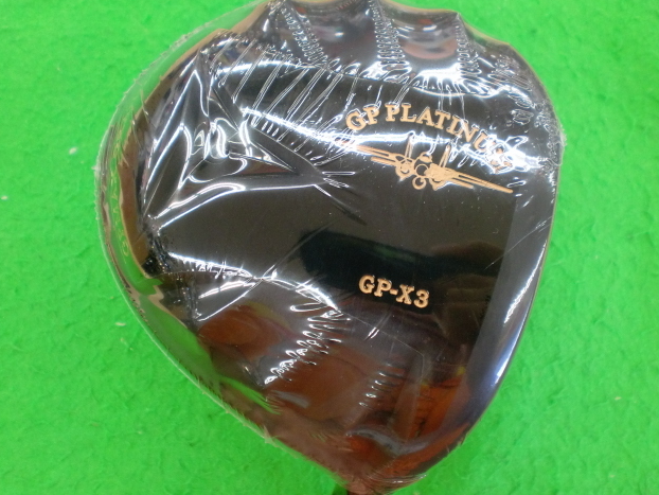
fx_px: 686
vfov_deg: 39.7
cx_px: 330
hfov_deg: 51.3
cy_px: 247
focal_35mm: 36
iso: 250
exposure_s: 1/60
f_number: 3.1
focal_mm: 6.3
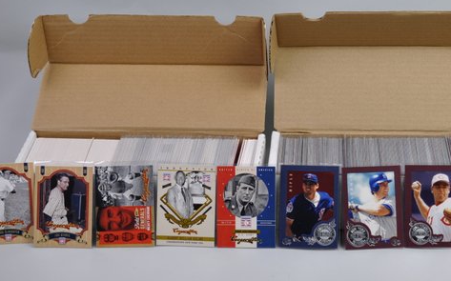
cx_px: 287
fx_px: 1130
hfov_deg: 22.5
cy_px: 126
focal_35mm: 92
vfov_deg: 14.2
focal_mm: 40
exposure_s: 1/60
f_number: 4
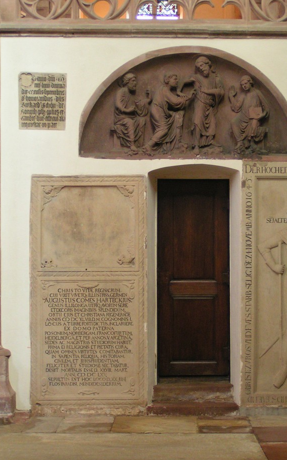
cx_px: 193
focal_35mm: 74
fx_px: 926
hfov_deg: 17.6
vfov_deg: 27.8
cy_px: 218
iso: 200
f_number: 3.2
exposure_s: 1/15
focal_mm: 9.2
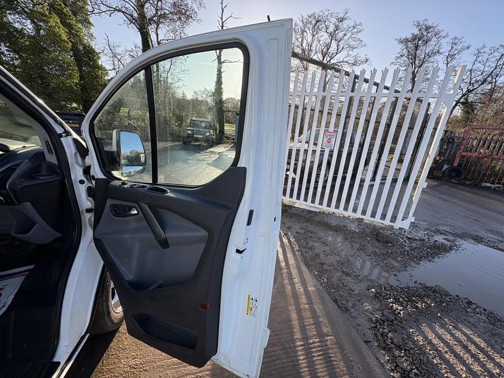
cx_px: 252
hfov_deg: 102.1
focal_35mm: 14
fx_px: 204
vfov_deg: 85.7
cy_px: 189
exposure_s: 1/438
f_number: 2.2
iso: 40
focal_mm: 2.22
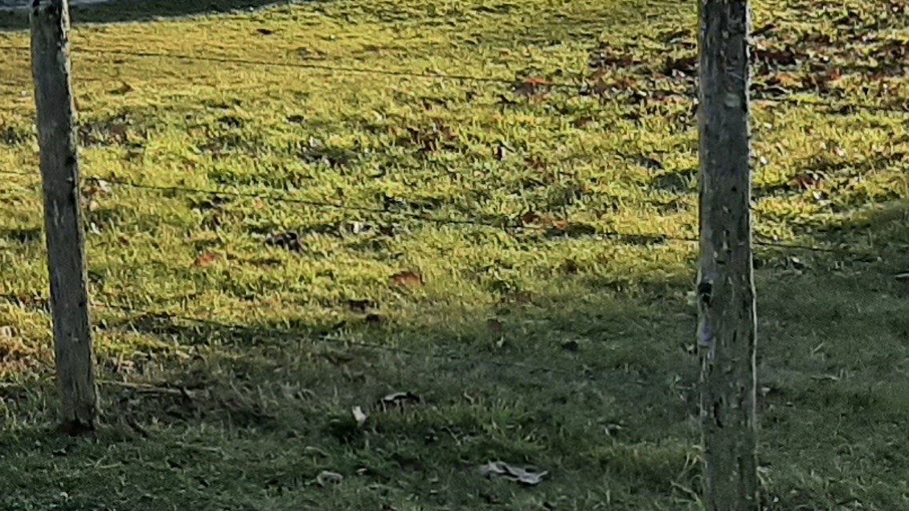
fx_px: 2434
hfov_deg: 19.1
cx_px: -362
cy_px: -380
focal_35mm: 101
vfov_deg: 11.2
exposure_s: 1/1825
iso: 40
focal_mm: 3.93
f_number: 1.7
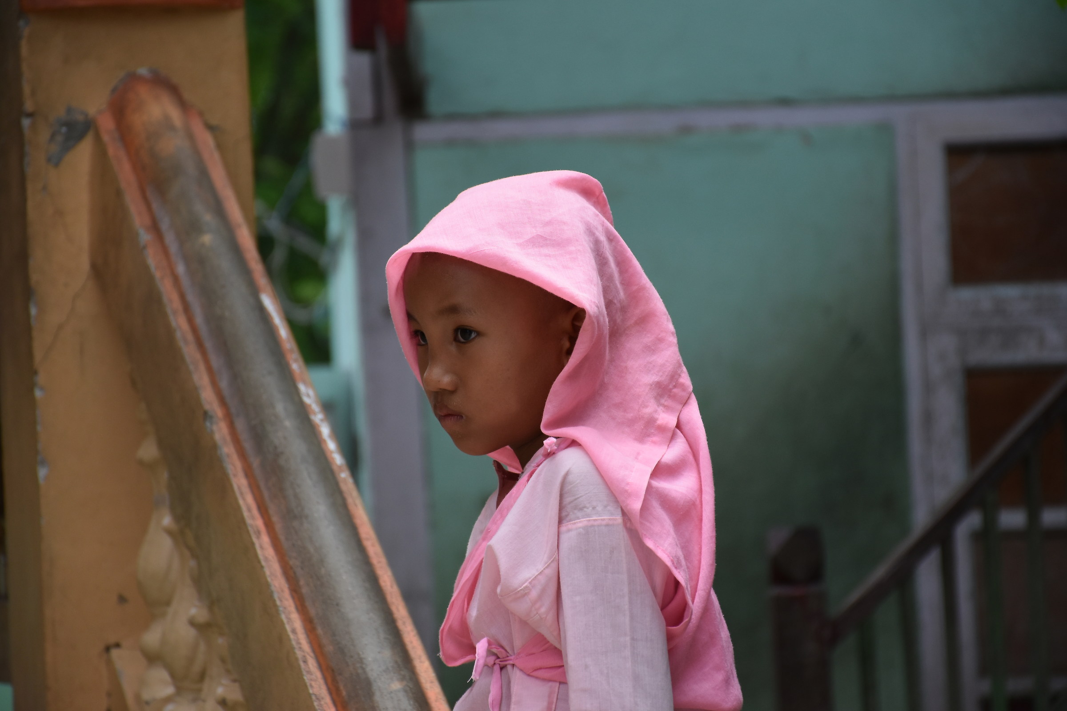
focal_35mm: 168
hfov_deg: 12.2
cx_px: 534
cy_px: 356
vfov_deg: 8.2
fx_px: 4979
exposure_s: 1/1000
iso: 450
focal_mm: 112
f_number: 5.6
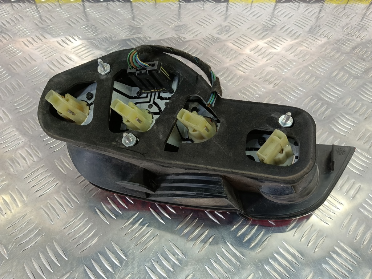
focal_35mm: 23
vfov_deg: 58.9
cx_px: 186
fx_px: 247
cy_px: 140
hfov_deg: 73.9
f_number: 1.6
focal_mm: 4.11
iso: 126
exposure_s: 1/50
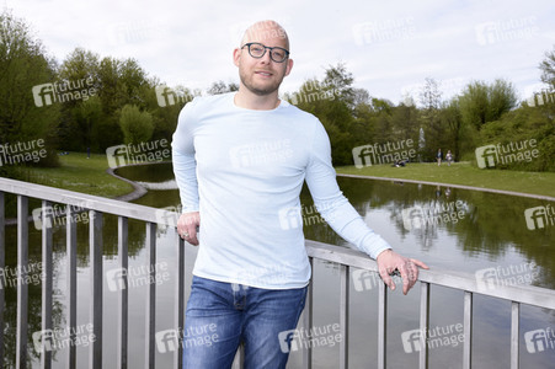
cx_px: 278
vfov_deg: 35.0
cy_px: 184
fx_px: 585
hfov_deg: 50.7
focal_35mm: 38
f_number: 10
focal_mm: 38
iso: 250
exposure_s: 1/160
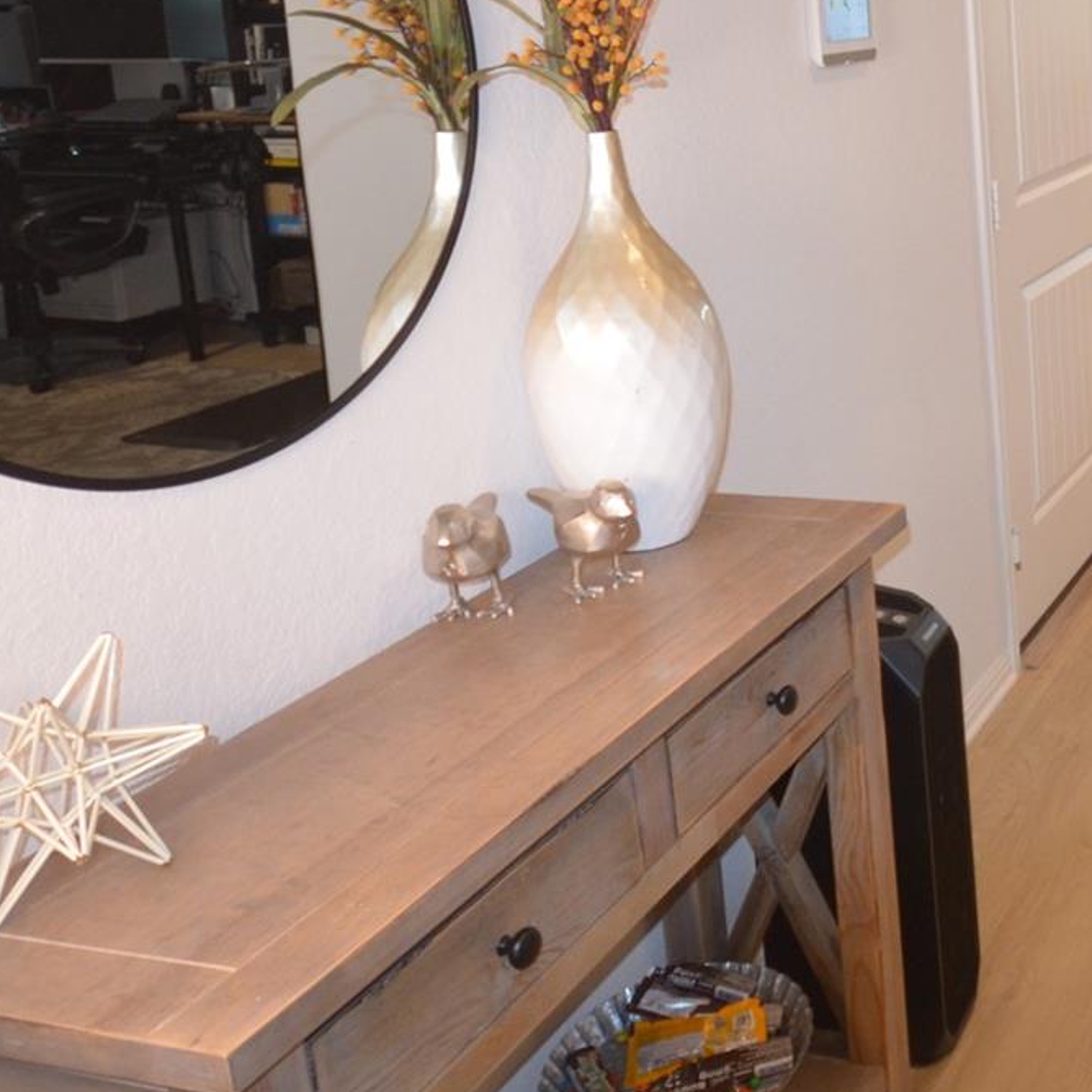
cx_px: 1223
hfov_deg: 35.9
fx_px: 1392
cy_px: 195
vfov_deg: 40.8
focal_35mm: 39
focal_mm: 10
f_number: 4
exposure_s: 1/60
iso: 800
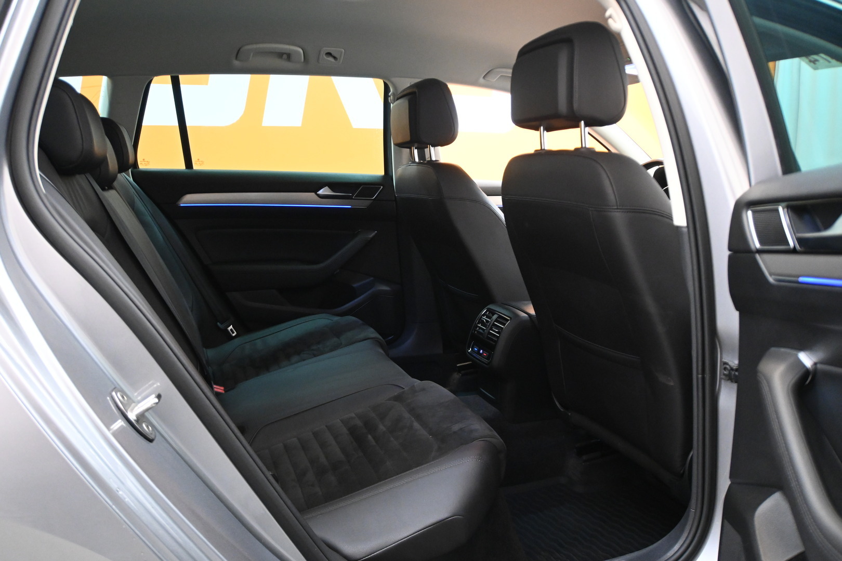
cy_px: 280
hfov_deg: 43.0
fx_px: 1070
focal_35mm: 46
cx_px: 421
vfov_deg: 29.4
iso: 3200
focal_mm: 30.5
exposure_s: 1/50
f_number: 4.8
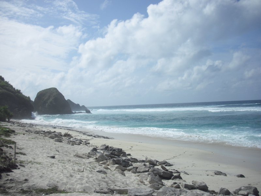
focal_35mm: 38
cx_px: 130
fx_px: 287
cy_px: 98
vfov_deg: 37.7
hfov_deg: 49.0
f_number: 8
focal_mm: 6.2
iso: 100
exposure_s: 1/640
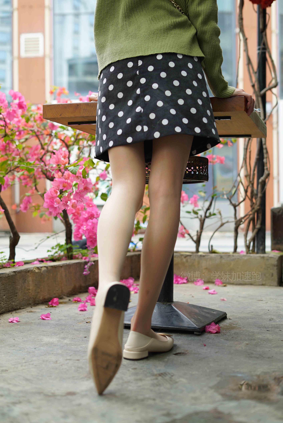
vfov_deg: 39.6
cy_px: 212
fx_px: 589
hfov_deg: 27.0
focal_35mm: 50
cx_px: 142
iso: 100
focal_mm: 50
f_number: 2.8
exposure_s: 1/125
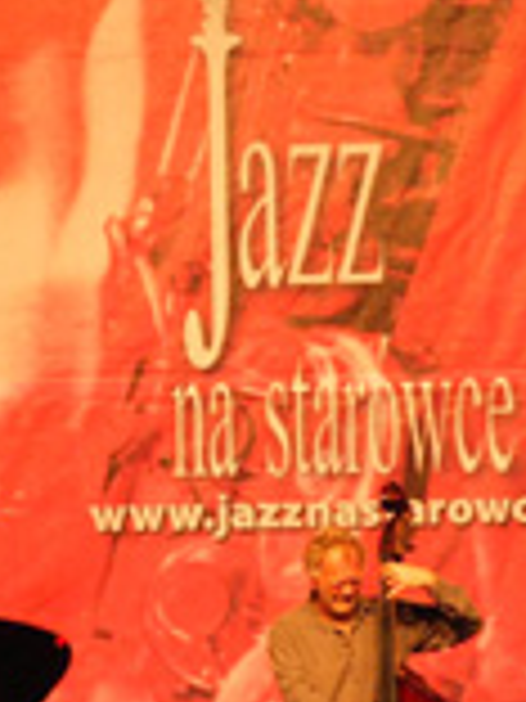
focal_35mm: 417
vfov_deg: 4.8
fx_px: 8449
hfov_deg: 3.6
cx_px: 270
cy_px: 524
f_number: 5.6
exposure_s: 1/13
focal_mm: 90
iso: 400
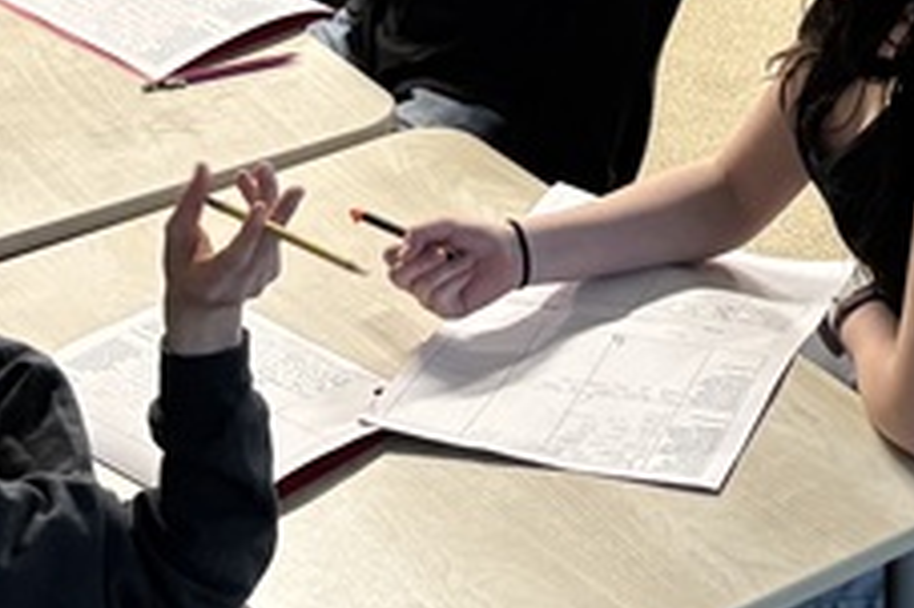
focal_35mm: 122
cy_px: -447
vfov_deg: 10.6
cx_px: 898
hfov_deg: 16.5
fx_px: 3095
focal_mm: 5.96
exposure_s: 1/60
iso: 160
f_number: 1.6
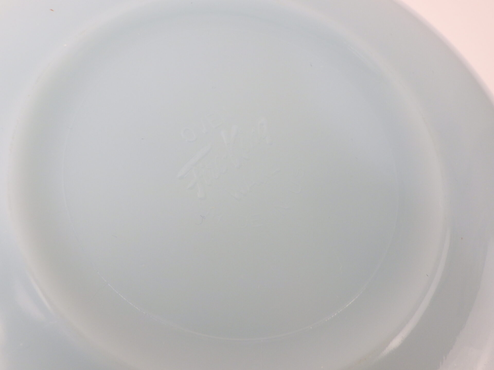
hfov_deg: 54.0
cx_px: 247
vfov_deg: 41.8
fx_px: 485
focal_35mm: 34
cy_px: 185
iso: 125
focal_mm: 6.1
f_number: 3.8
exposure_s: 1/45
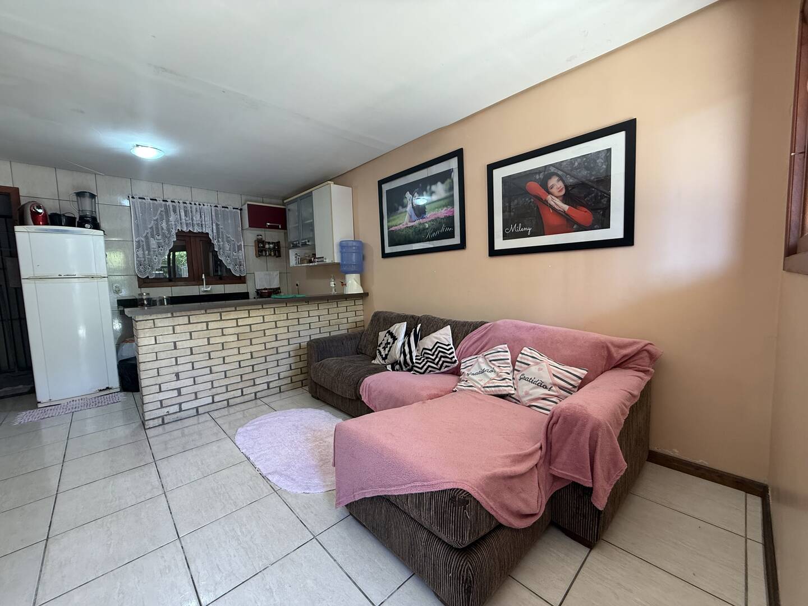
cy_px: 303
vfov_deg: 85.7
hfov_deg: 102.1
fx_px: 327
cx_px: 404
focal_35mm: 14
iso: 200
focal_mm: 2.22
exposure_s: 1/60
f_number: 2.2
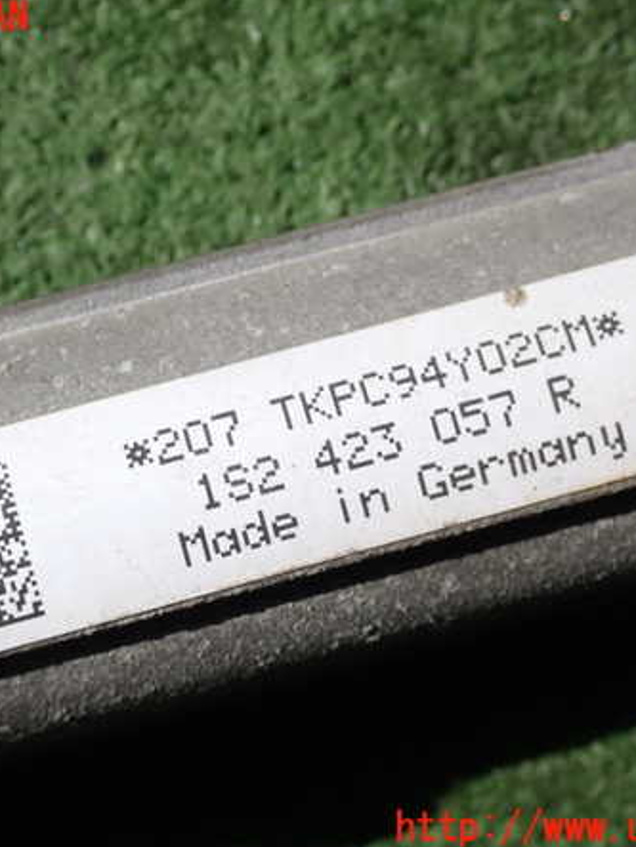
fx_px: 1788
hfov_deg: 20.1
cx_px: 254
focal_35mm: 73
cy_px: 424
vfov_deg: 26.7
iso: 100
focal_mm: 9.65
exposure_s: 1/640
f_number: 4.5
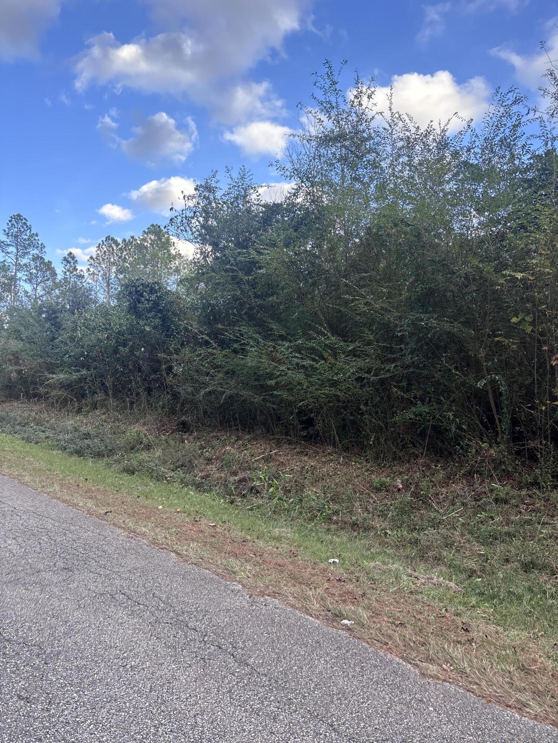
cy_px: 372
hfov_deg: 53.1
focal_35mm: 26
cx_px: 279
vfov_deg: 67.3
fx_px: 559
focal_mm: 5.96
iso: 50
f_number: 1.6
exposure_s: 1/377
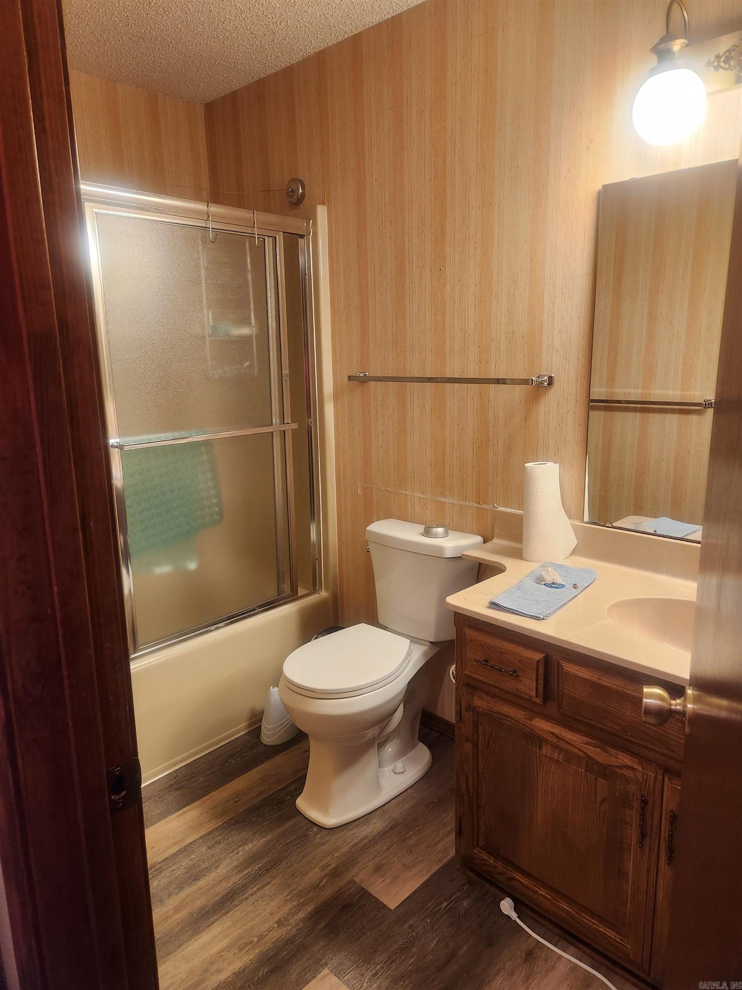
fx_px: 657
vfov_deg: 73.9
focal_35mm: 23
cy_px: 495
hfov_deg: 58.9
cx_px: 371
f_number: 1.8
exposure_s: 1/120
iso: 400
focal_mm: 5.4
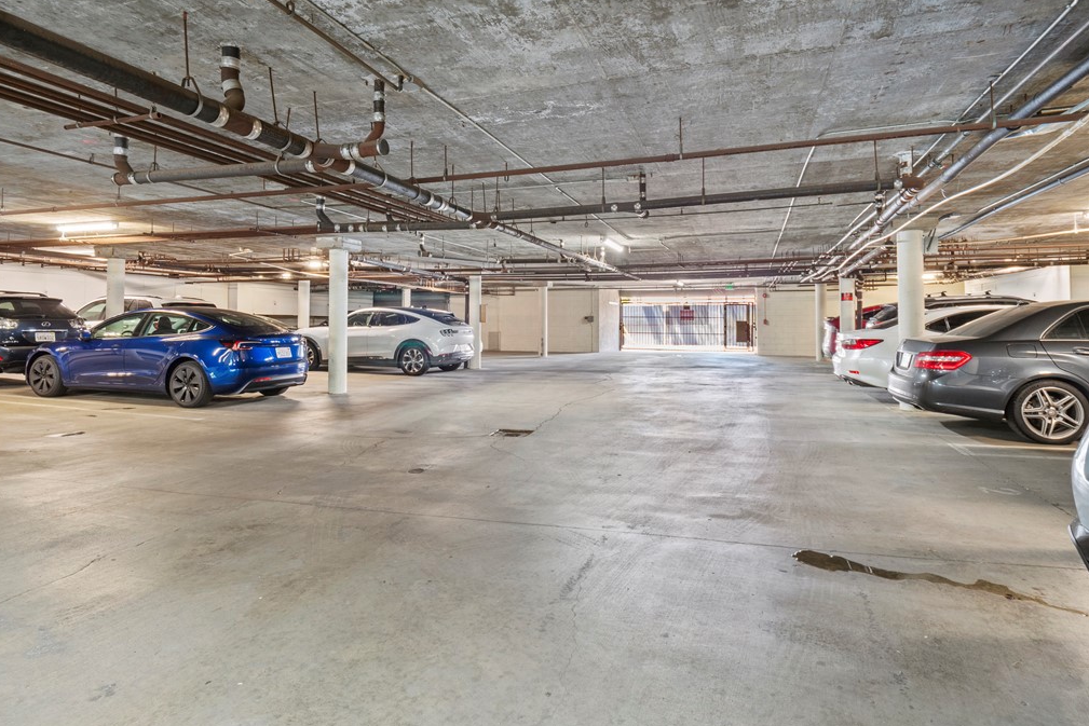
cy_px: 352
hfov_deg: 86.9
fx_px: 575
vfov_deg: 64.6
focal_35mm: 19
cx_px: 542
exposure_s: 4
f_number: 8
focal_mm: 9
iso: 200
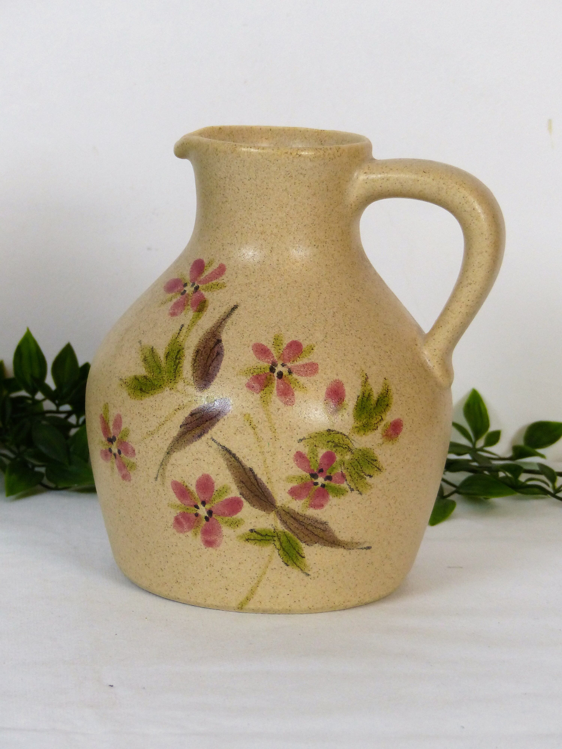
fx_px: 2987
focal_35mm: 138
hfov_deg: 10.7
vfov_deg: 14.3
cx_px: 281
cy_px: 374
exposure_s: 1/80
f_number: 2.8
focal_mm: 22.6
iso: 320
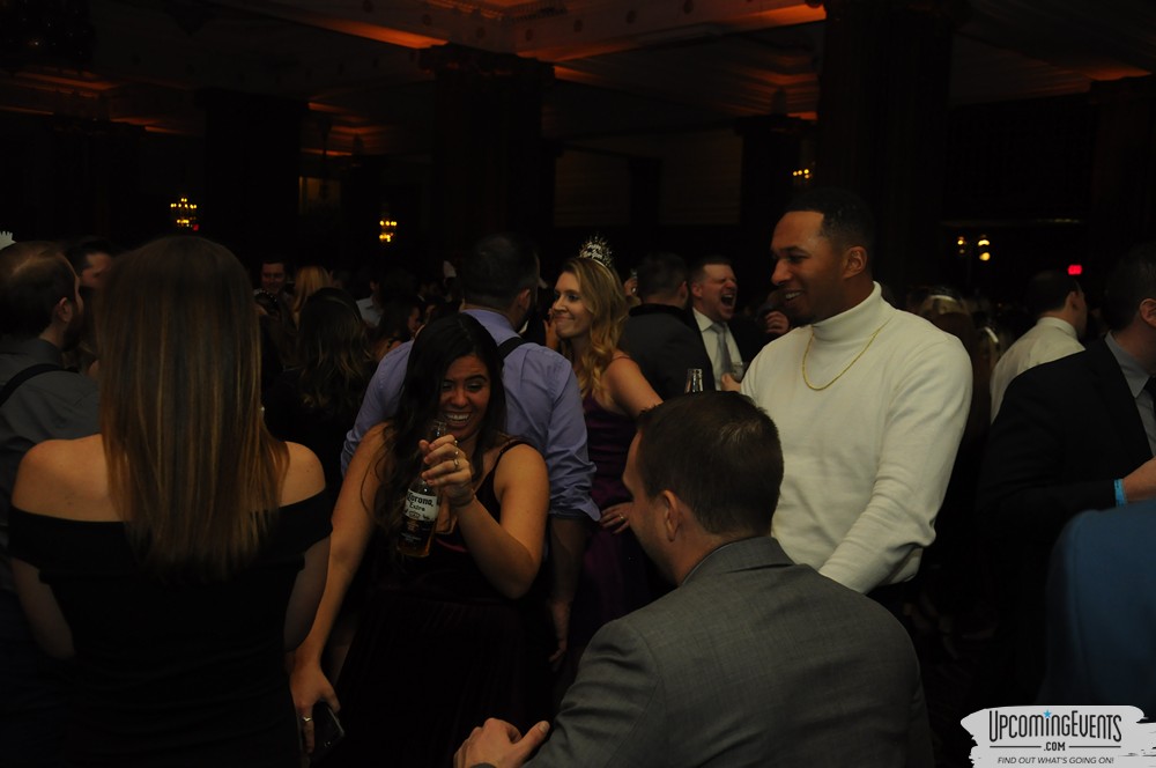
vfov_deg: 35.4
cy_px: 384
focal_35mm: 38
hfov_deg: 51.3
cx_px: 578
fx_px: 1203
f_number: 5
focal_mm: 25
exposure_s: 1/60
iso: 800
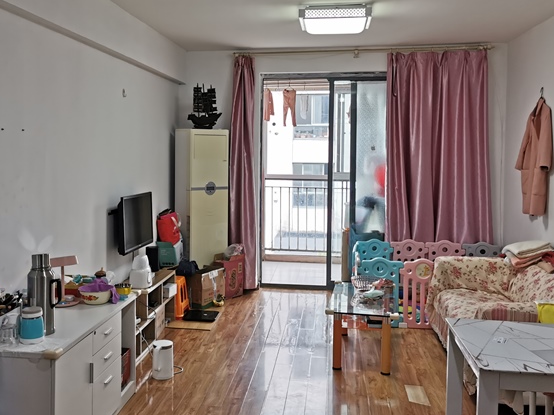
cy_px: 180
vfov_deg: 36.7
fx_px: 624
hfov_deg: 47.7
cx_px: 232
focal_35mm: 39
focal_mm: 5.56
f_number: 1.6
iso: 125
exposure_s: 1/120
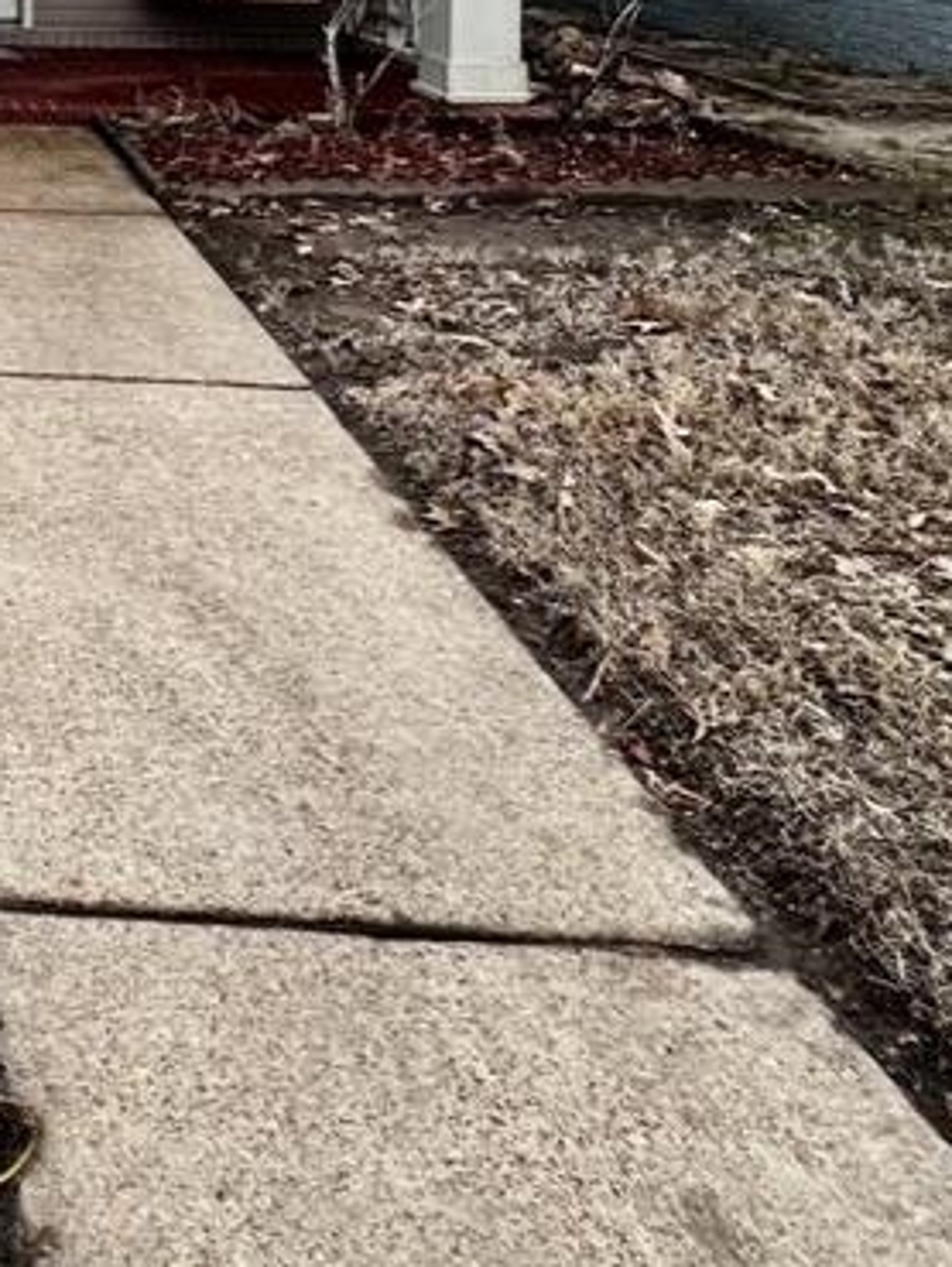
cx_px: -289
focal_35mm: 36
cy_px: -65
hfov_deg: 30.9
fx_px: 1319
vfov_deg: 42.5
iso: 40
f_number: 1.8
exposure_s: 1/99
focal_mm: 1.57
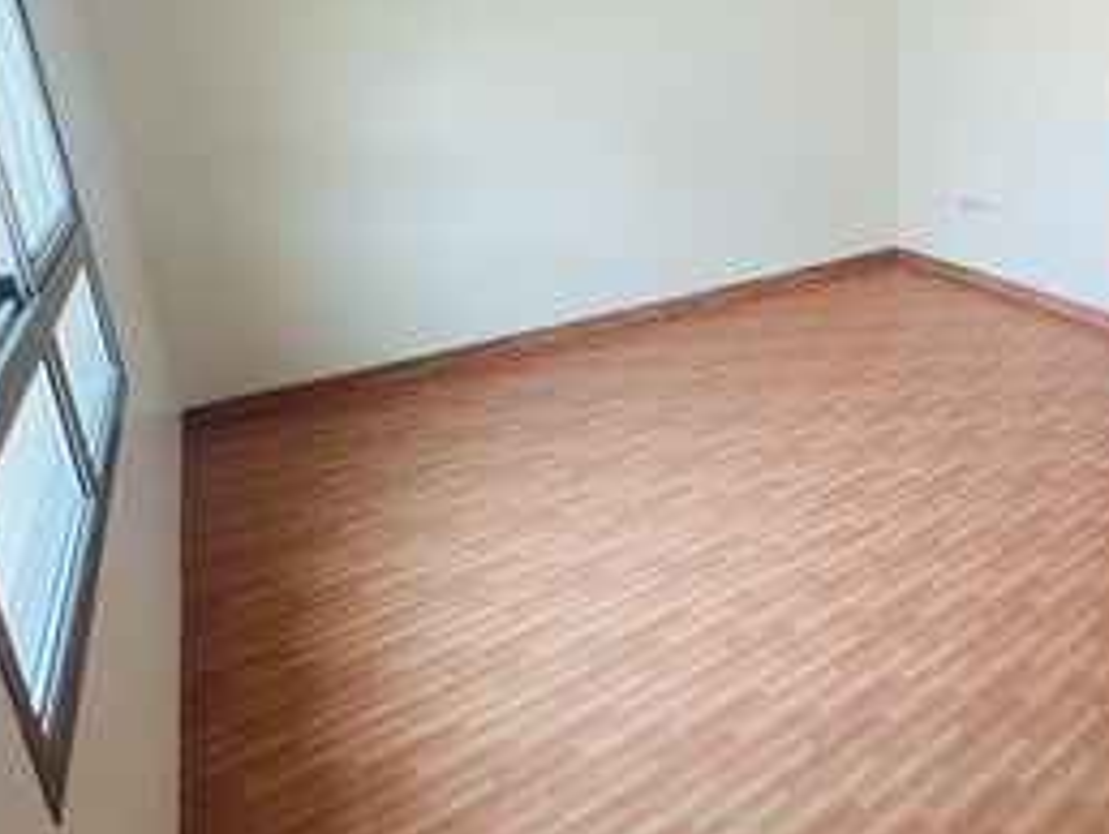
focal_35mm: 23
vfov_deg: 56.8
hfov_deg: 65.8
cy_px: 239
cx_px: 918
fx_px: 738
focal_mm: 1.57
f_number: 1.8
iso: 125
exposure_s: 1/99
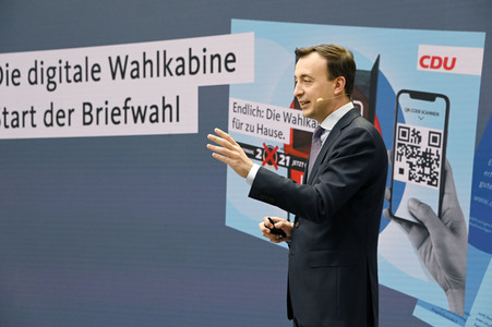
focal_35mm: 100
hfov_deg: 20.4
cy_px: 164
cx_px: 246
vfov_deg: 13.7
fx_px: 1366
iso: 3200
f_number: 6.3
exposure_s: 1/640
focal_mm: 100
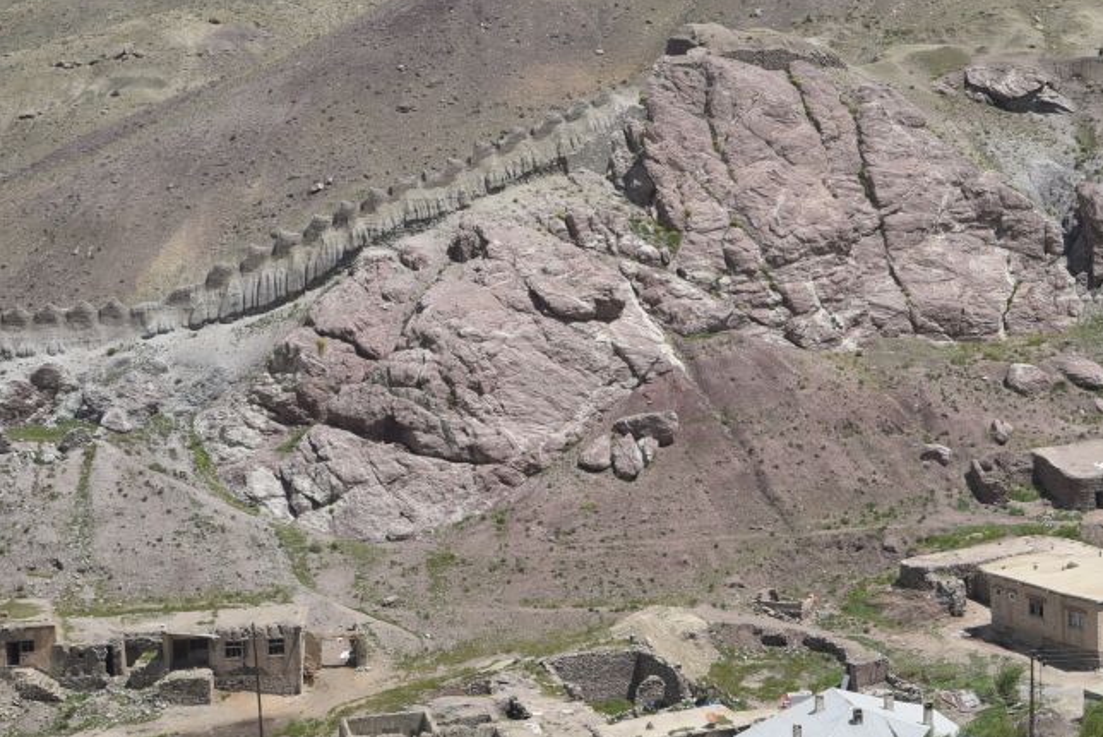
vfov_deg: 12.3
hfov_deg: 18.3
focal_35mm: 111
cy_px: 66
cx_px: 838
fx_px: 3402
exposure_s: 1/125
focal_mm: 55
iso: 100
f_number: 13
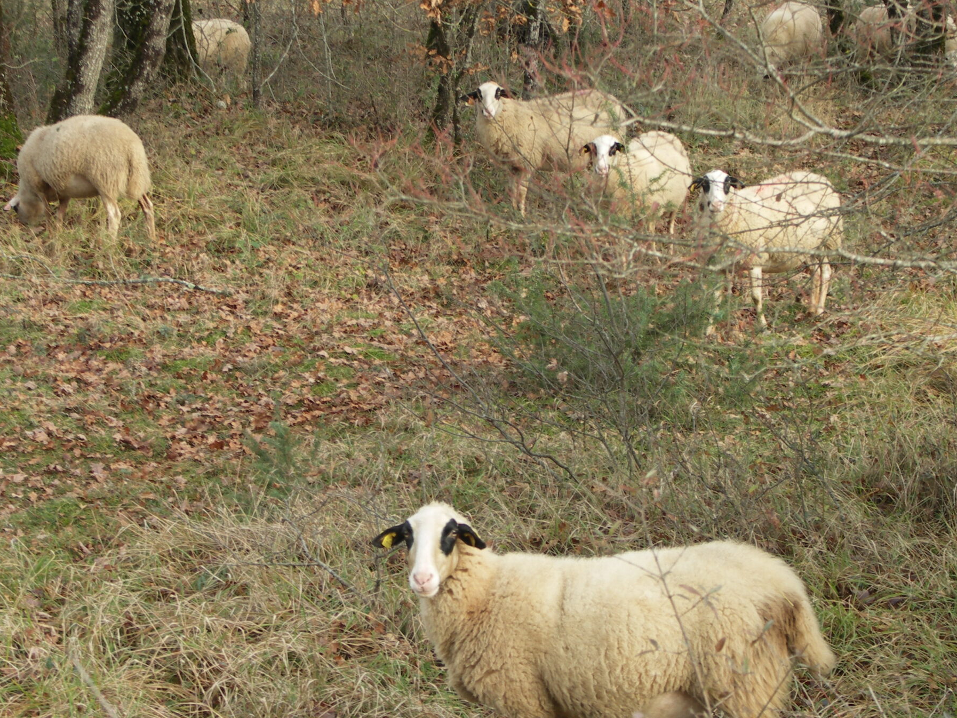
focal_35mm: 117
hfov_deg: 16.8
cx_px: 370
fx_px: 3235
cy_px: 412
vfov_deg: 12.7
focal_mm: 21.2
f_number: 3.5
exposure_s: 1/100
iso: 50
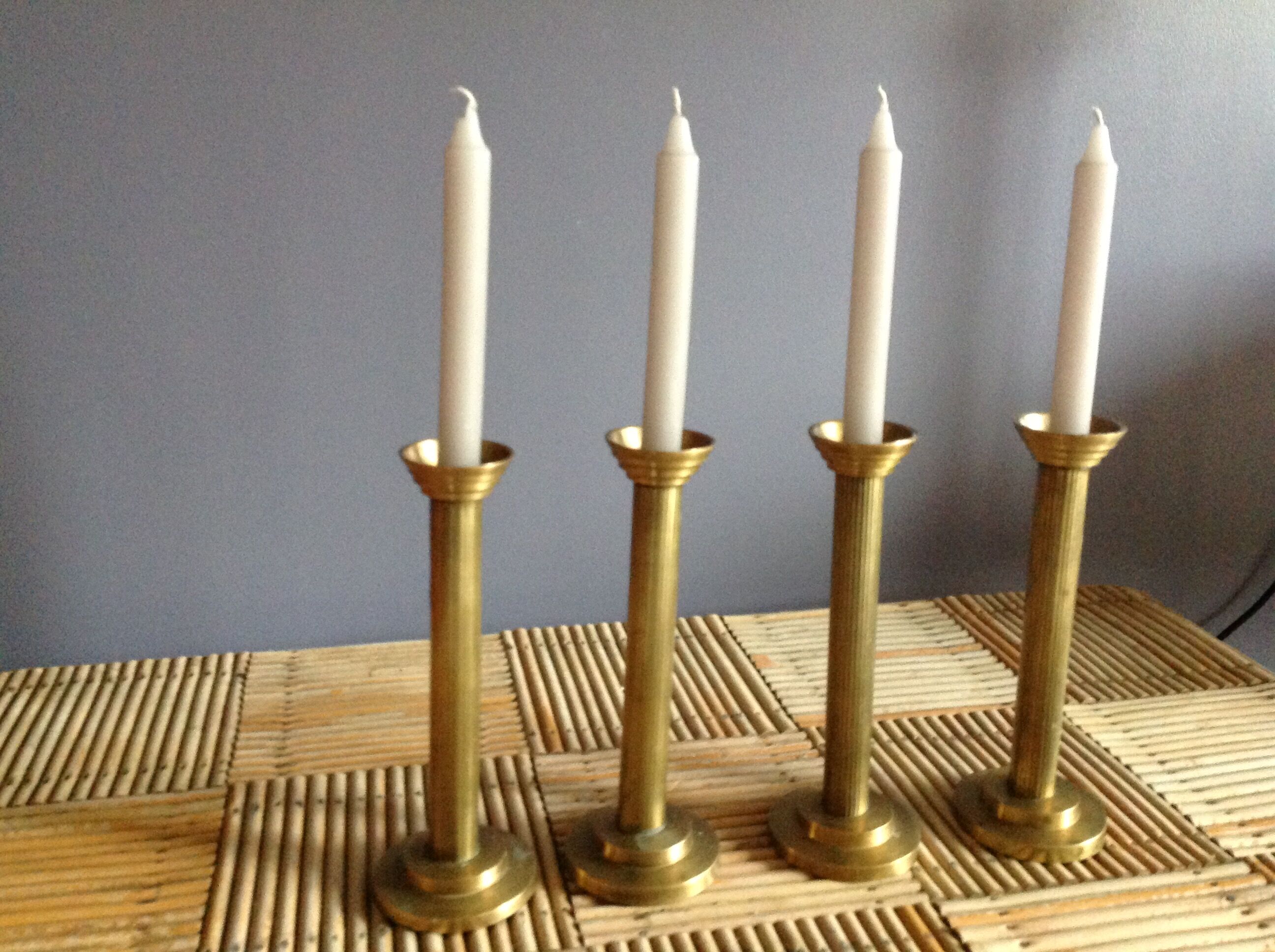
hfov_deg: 52.7
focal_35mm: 35
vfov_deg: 40.6
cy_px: 476
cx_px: 638
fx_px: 1287
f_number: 2.4
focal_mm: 4.28
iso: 500
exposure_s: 1/15
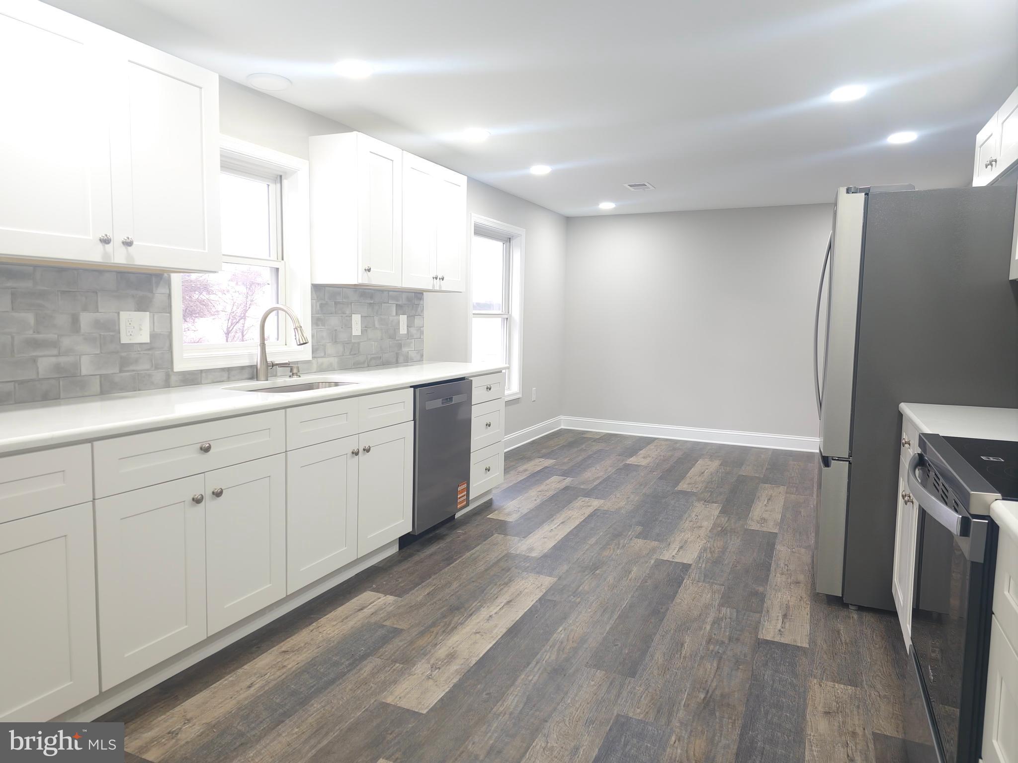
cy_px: 382
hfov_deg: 73.9
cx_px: 509
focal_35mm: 23
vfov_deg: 58.9
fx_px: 676
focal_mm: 6.3
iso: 125
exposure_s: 1/50
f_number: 1.7
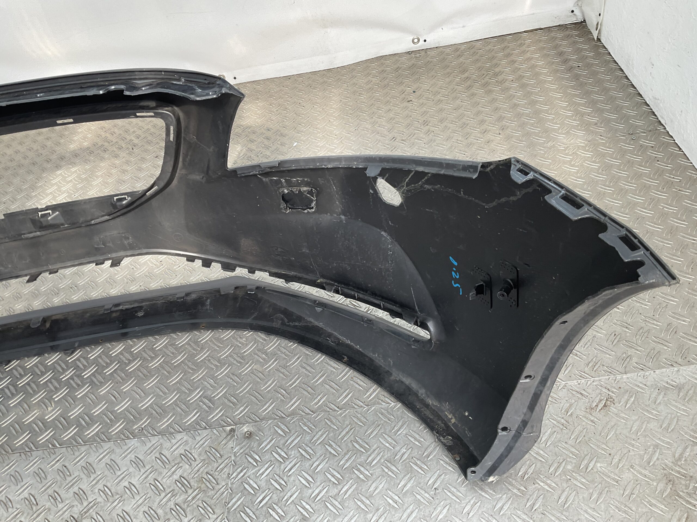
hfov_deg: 61.7
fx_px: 584
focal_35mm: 29
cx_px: 348
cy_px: 261
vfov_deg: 48.2
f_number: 1.8
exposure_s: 1/120
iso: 25
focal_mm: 3
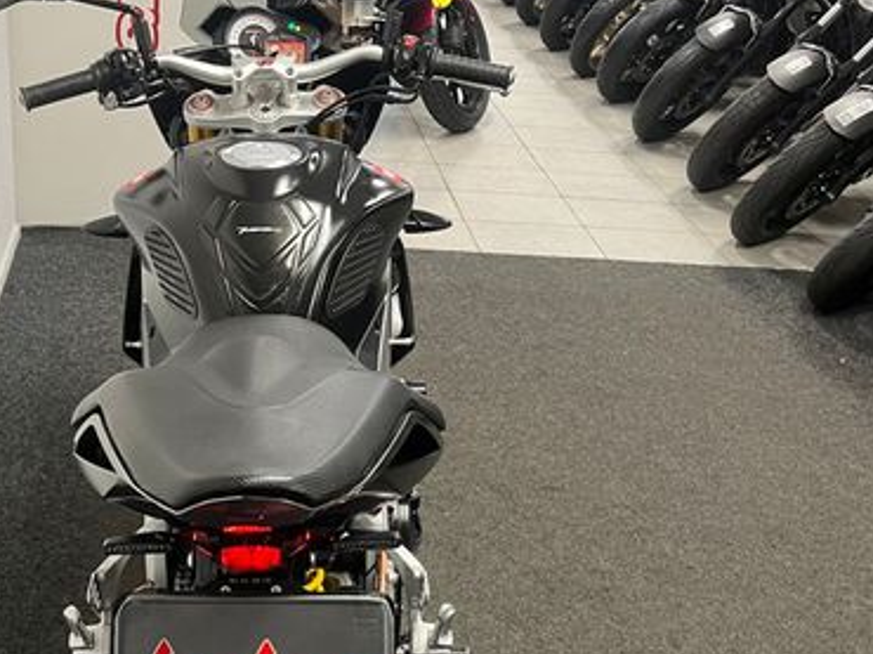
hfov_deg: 41.2
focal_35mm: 45
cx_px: 250
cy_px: 541
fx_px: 1134
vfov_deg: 31.2
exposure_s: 1/50
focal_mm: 5.1
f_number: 1.6
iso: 125
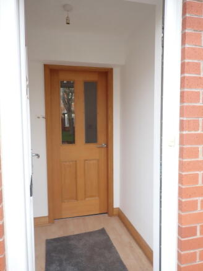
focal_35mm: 25
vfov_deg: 69.4
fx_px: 195
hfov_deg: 54.9
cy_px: 136
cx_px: 102
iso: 100
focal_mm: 4.5
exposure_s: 1/60
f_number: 2
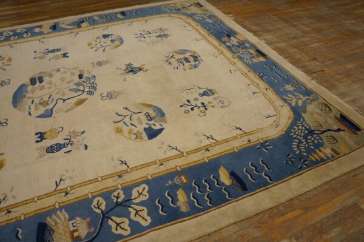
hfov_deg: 67.4
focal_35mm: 27
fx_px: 273
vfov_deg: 47.9
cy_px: 121
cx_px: 182
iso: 320
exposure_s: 1/60
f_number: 4
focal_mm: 18
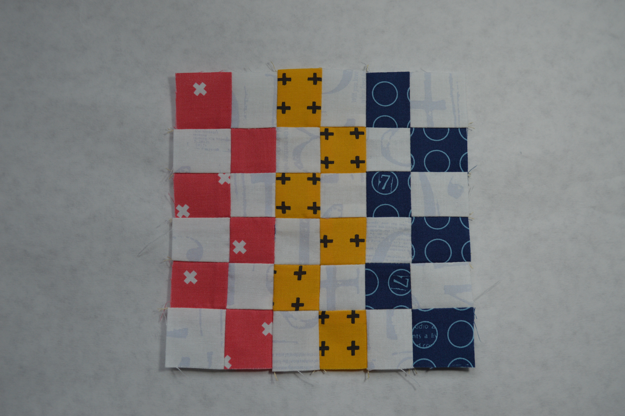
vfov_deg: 36.8
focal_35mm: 36
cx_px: 312
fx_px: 624
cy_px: 208
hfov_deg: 53.2
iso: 250
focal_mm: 24
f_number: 5.6
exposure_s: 1/125
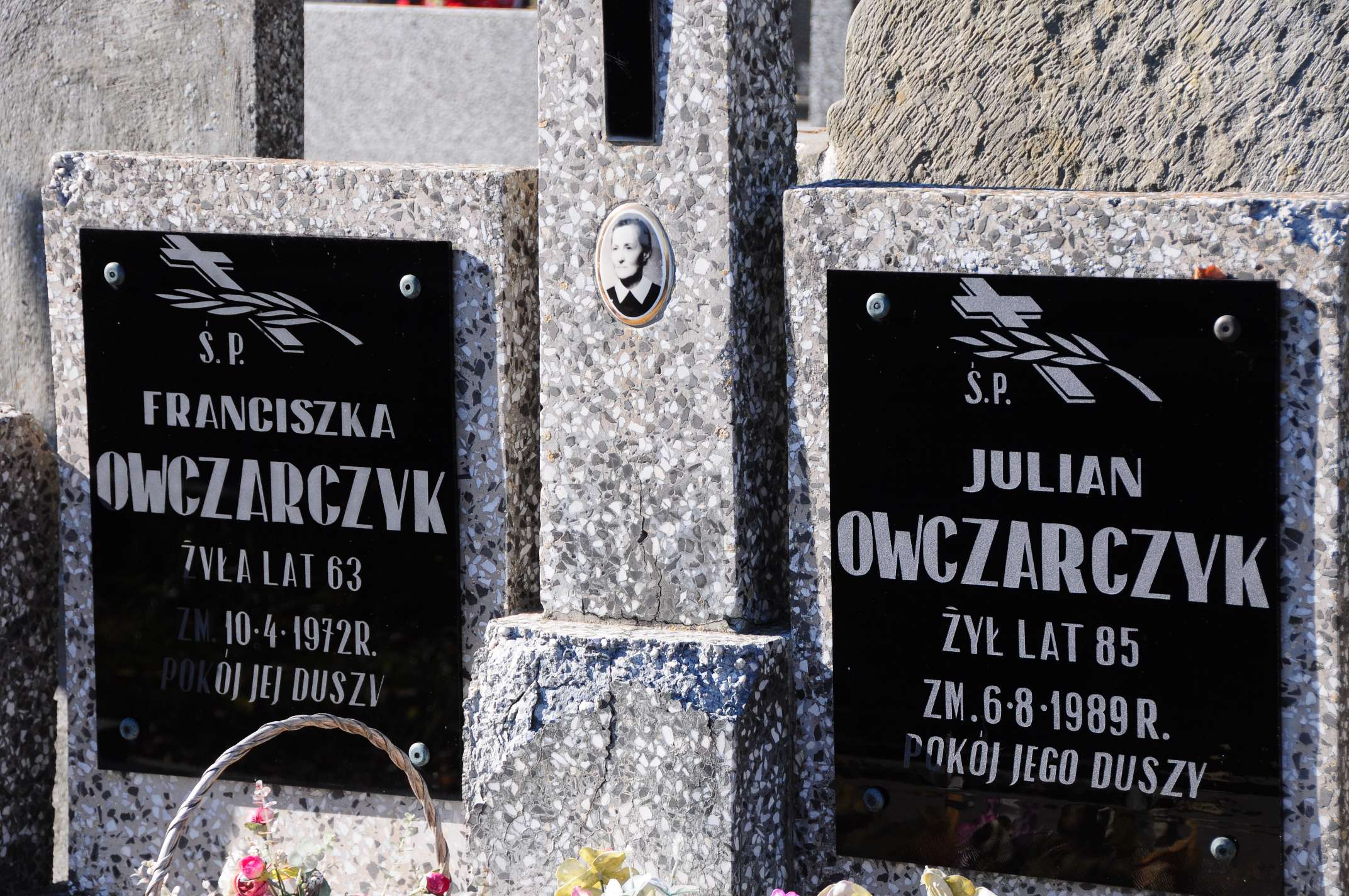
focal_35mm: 123
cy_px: 448
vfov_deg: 11.1
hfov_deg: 16.7
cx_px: 674
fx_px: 4603
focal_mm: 82
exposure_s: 1/640
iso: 320
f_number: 7.1
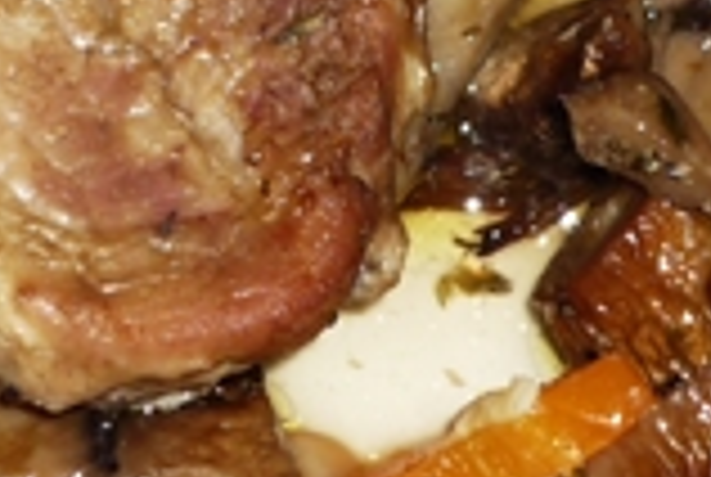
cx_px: 198
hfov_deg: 7.1
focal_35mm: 289
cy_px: -216
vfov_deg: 4.7
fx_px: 5718
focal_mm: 9.1
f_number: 3.4
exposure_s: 1/40
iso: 100
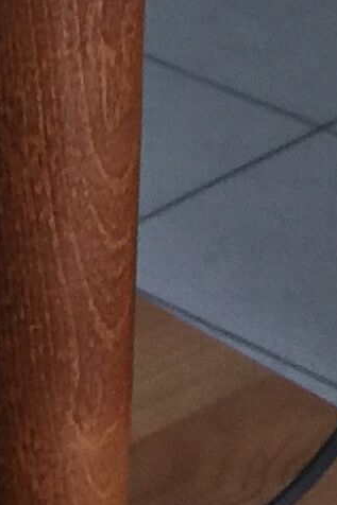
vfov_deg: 9.6
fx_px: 2909
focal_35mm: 207
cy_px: -307
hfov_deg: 6.6
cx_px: -13
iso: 64
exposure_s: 1/33
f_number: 2.2
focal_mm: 4.15
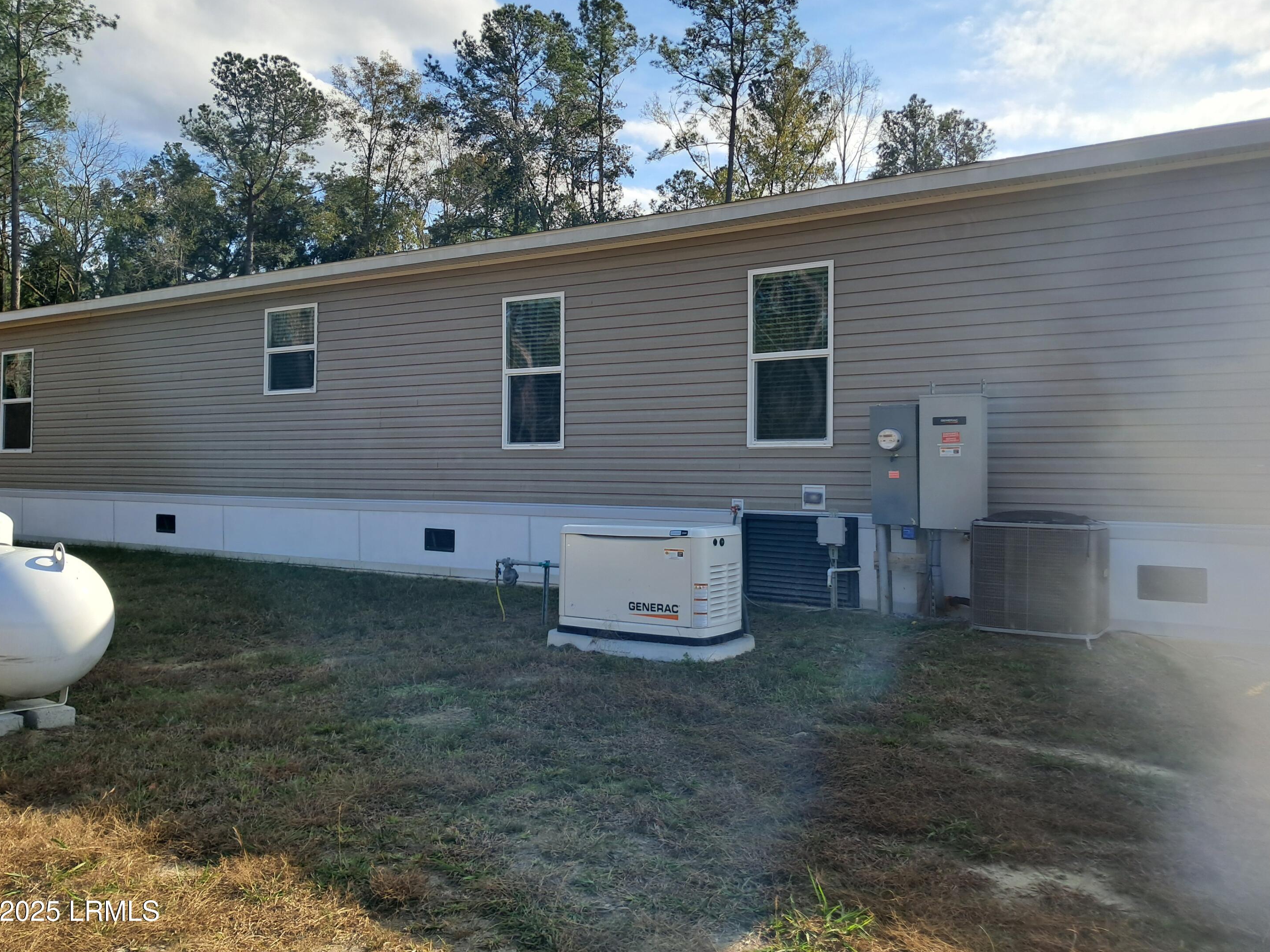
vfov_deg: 49.7
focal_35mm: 28
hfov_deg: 63.4
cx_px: 635
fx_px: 1027
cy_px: 463
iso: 50
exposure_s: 1/679
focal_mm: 4
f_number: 1.8
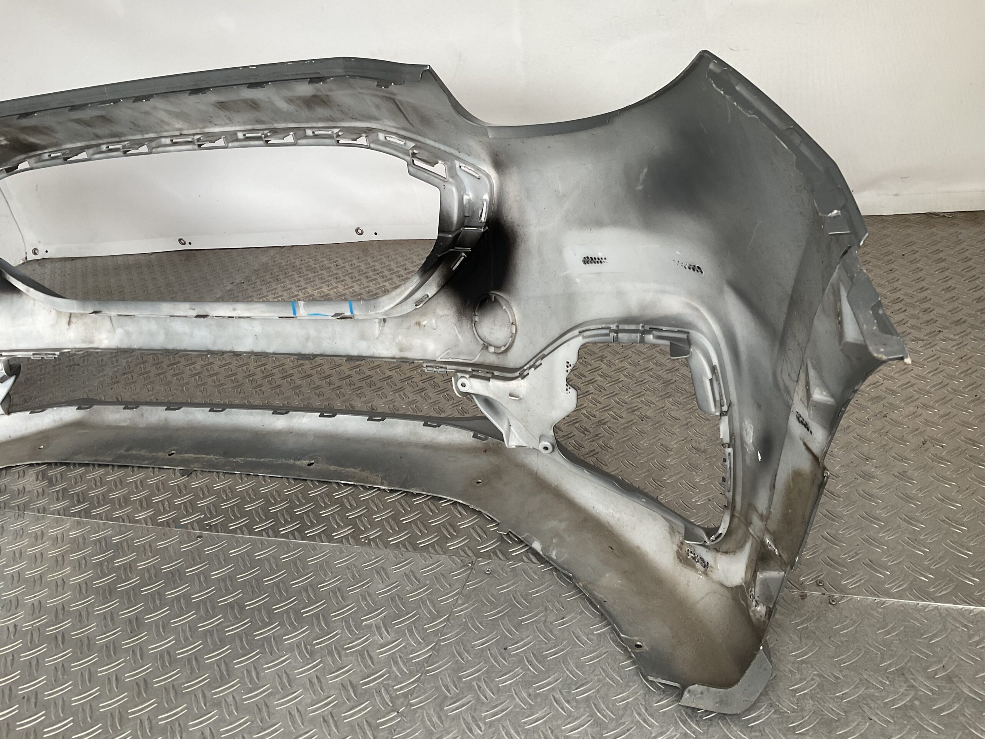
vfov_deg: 48.2
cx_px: 492
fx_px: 825
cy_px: 370
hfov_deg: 61.7
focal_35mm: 29
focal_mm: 3
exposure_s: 1/120
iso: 50
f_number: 1.8
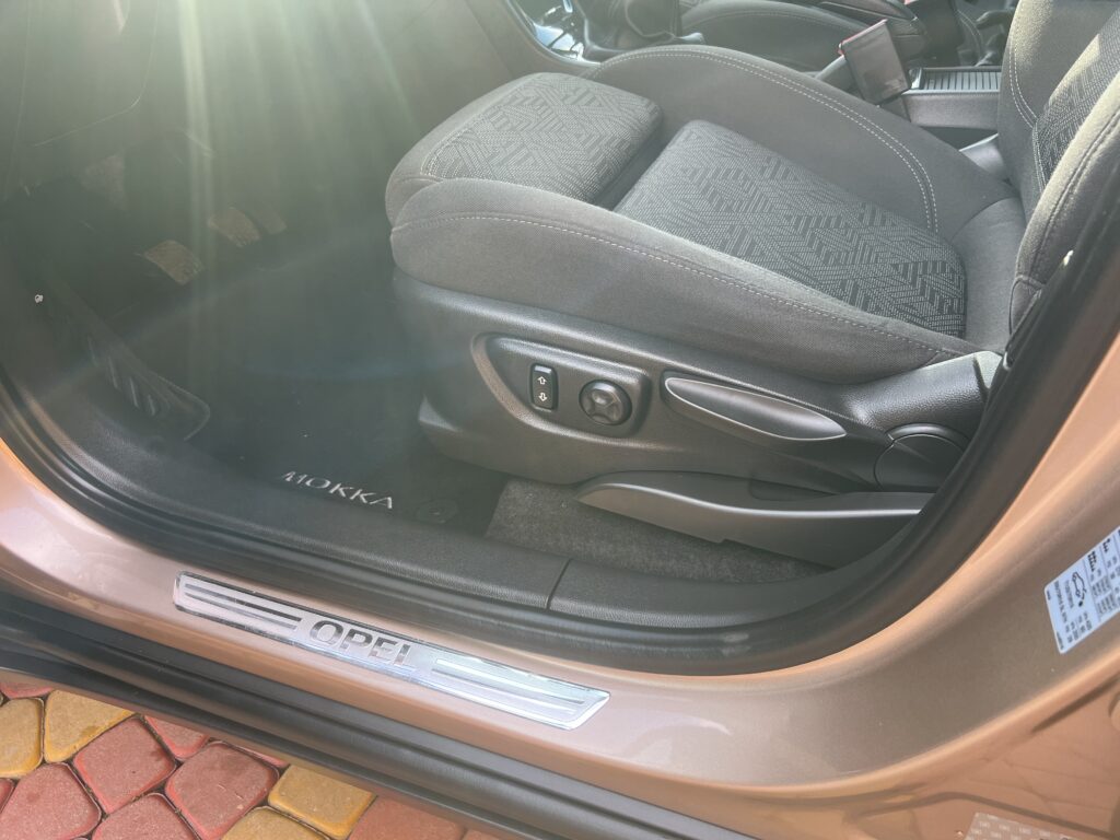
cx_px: 560
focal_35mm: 26
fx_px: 841
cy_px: 420
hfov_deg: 67.3
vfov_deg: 53.1
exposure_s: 1/147
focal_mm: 5.7
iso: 64
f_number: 1.5
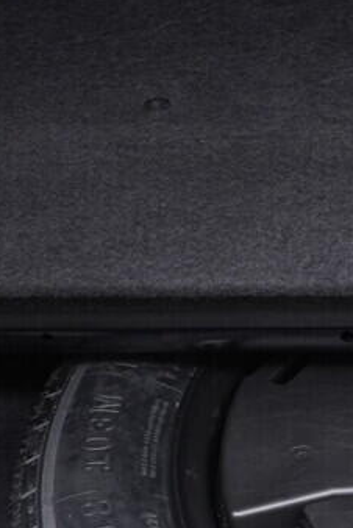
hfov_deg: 12.0
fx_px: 1600
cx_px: 544
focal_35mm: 109
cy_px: 476
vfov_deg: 18.4
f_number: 2.8
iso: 1000
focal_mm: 24
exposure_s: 1/40
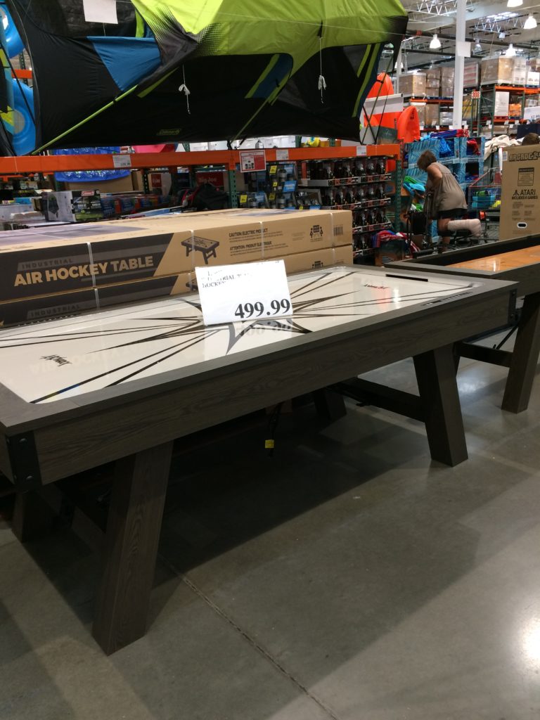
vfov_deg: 61.7
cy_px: 360
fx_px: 603
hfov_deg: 48.2
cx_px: 270
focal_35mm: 29
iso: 80
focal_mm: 4.15
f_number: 2.2
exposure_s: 1/30
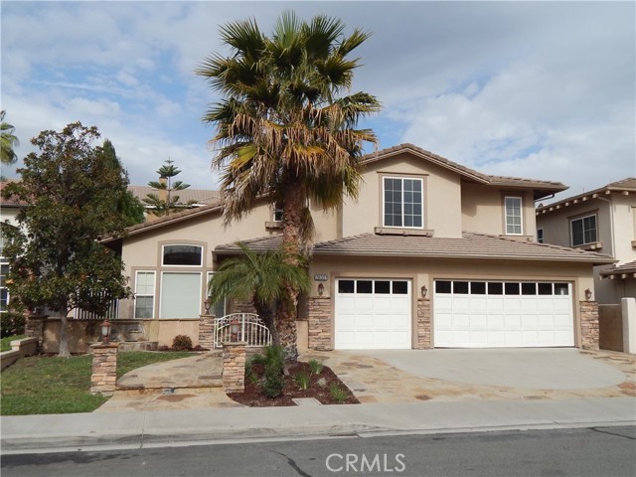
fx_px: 514
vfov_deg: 49.7
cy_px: 238
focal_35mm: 28
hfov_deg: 63.4
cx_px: 318
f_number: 6.3
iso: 125
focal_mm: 5.1
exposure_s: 1/500
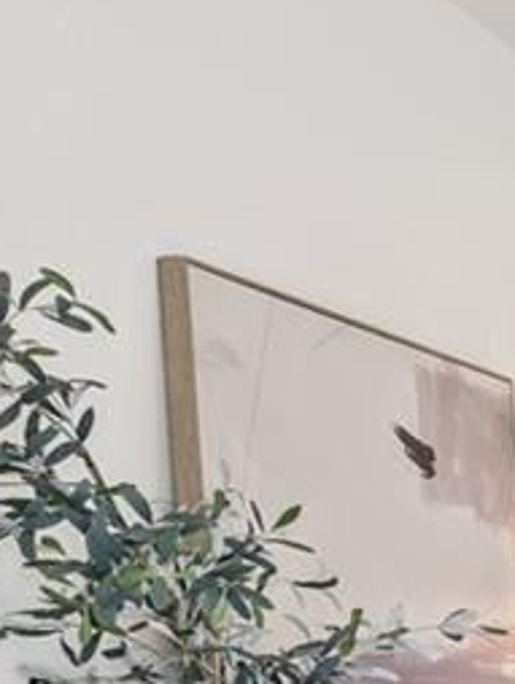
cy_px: 665
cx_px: 1213
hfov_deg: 15.0
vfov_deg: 29.4
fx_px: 1228
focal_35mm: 62
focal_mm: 16
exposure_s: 1/15
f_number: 13
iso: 400
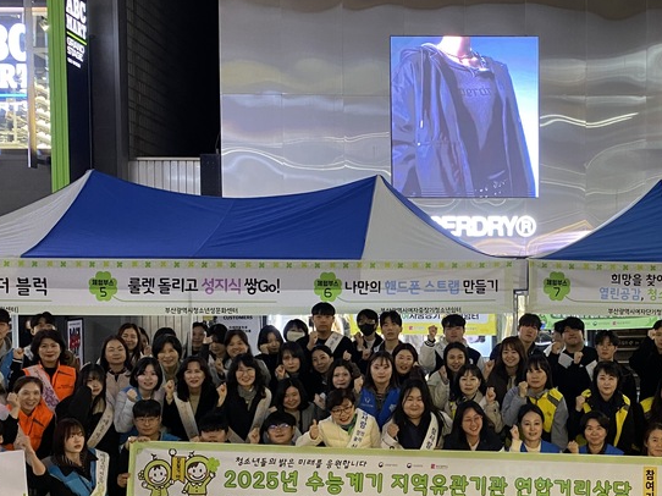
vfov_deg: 30.0
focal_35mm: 48
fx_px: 918
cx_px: 495
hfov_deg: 38.7
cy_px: 335
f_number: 1.8
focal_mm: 4.25
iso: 320
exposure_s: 1/60
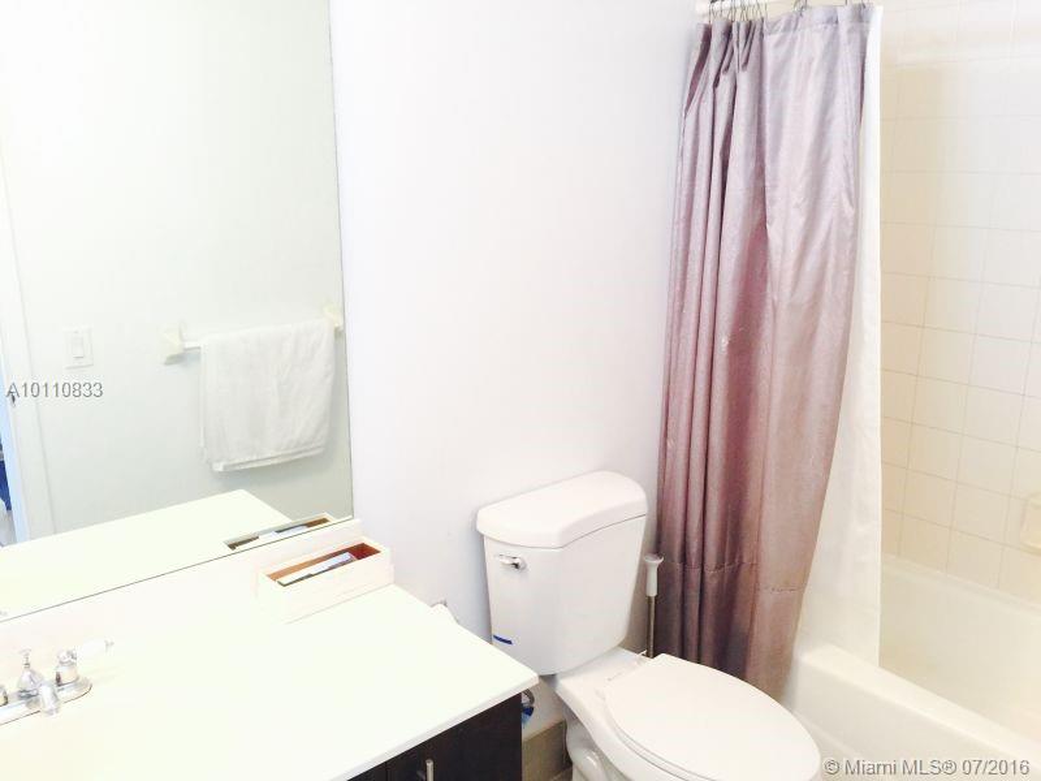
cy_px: 390
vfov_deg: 48.2
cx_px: 520
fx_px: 872
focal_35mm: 29
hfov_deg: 61.7
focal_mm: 4.15
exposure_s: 1/15
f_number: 2.2
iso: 64
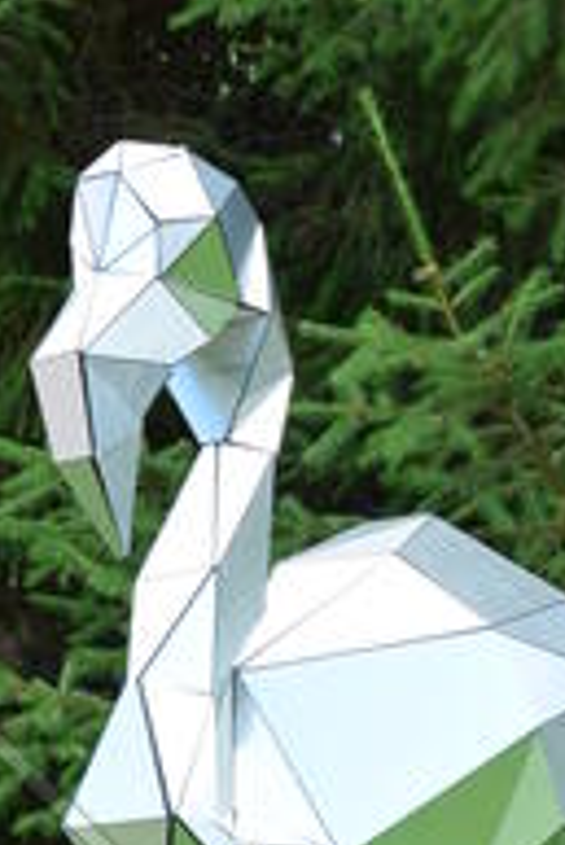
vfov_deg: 9.3
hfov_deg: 6.4
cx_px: 449
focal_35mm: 216
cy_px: 1195
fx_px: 5076
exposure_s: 1/30
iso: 100
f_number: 9
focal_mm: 48
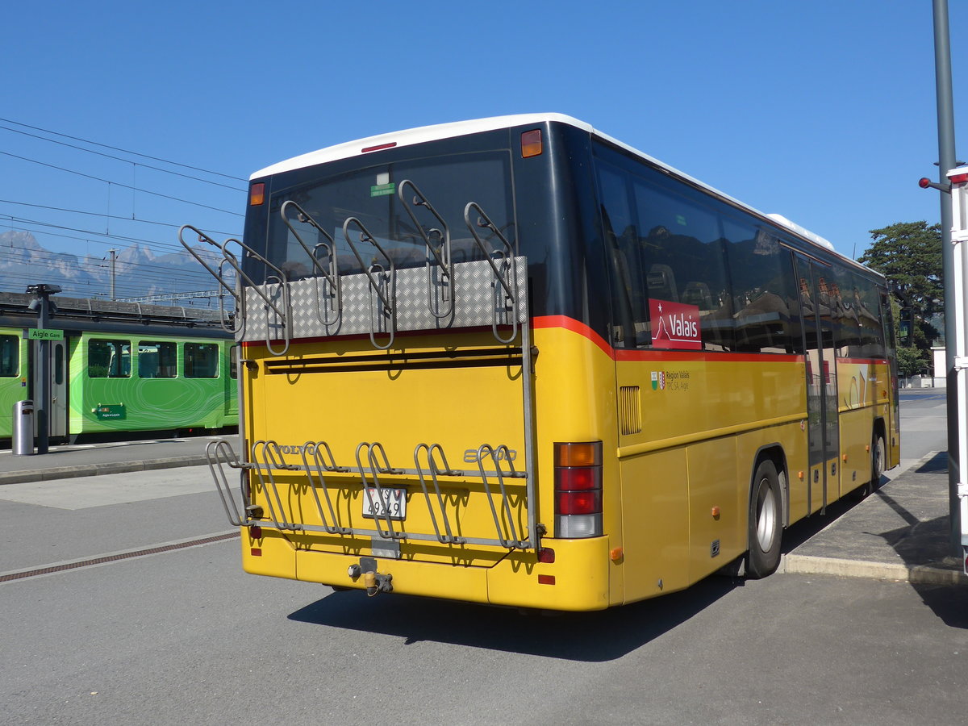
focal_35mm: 34
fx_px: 951
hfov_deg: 54.0
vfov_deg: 41.8
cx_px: 484
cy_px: 363
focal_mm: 7
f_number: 2.8
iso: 80
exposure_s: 1/1600
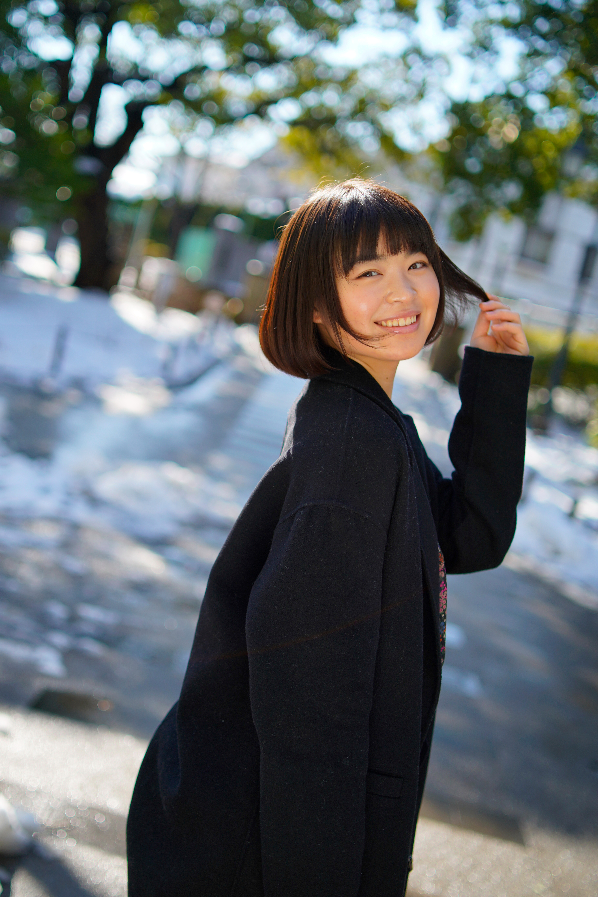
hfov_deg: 27.9
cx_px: 205
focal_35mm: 48
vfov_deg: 41.1
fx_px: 1196
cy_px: 429
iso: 100
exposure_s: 1/3200
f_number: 1.4
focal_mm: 35
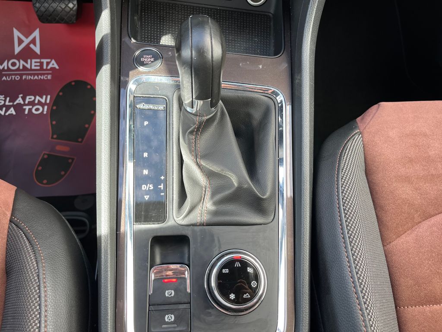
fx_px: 332
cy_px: 166
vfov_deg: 53.1
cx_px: 221
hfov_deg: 67.3
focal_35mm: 26
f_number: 1.6
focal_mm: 5.1
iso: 40
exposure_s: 1/122
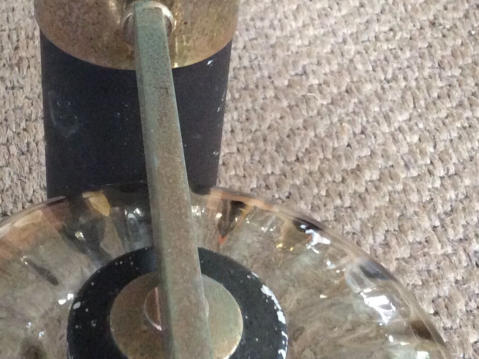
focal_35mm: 77
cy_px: 185
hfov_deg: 25.2
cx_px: 158
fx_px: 1065
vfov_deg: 19.1
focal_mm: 3.3
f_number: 2.4
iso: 250
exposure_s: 1/25
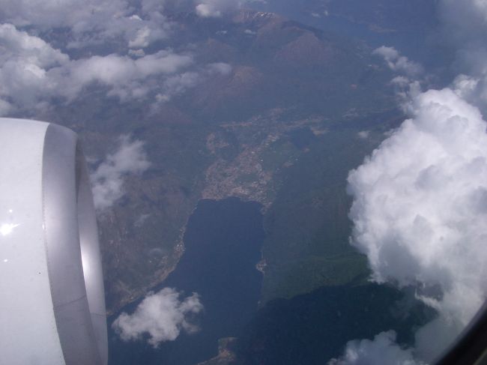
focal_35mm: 35
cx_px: 244
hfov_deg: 52.6
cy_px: 182
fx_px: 492
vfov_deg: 40.7
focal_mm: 5.8
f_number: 4.3
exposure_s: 1/1000
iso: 50
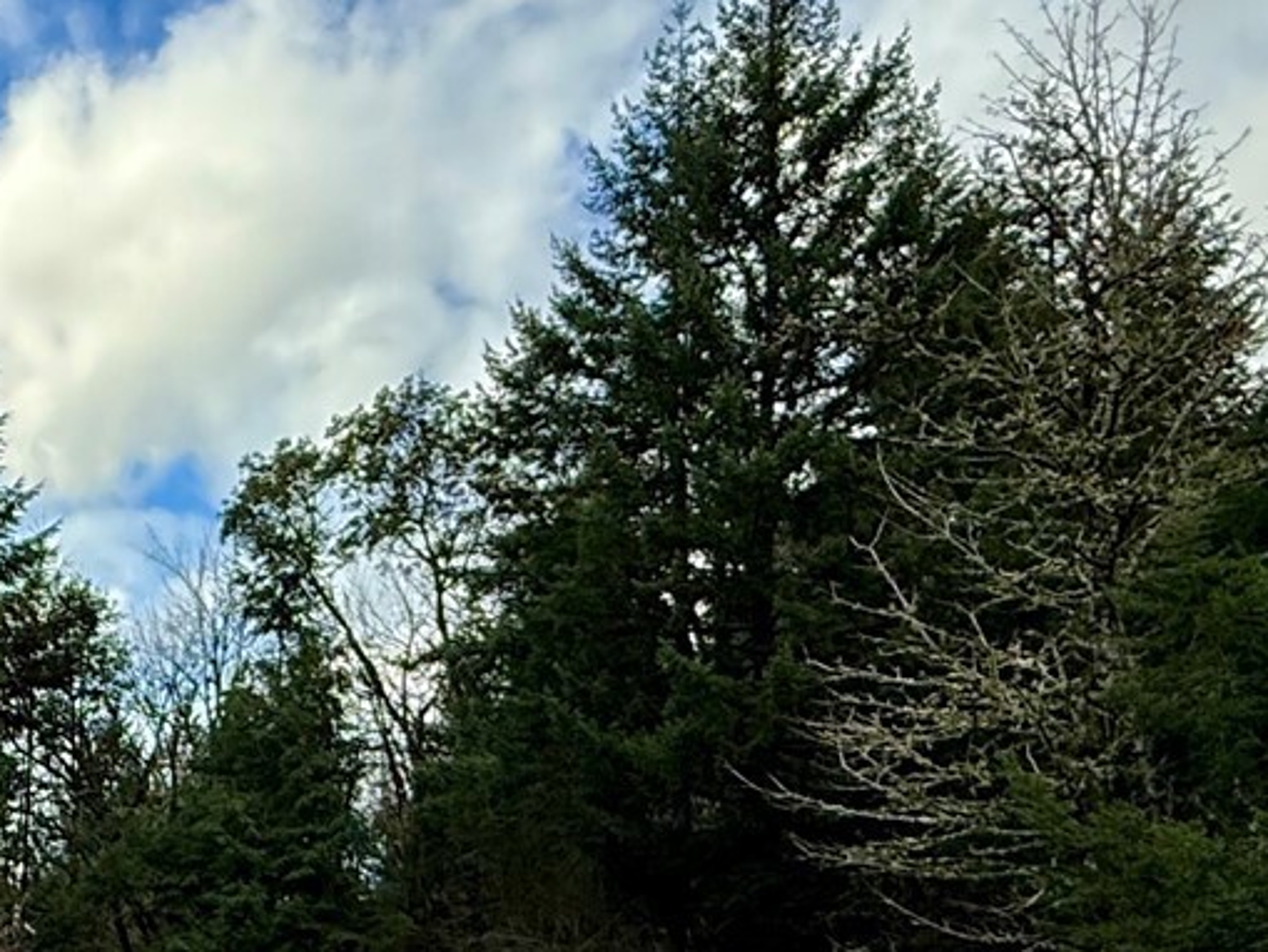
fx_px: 1612
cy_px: 376
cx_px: -655
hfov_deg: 27.9
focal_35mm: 44
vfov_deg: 32.8
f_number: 2.2
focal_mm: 2.22
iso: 64
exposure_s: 1/1105
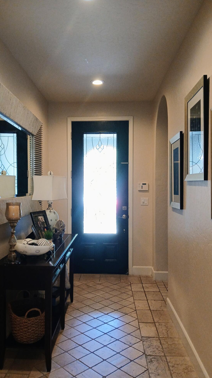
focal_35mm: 29
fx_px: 290
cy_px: 192
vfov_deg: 66.1
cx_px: 97
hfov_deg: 40.1
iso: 200
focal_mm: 3.98
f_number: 1.8
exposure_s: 1/60
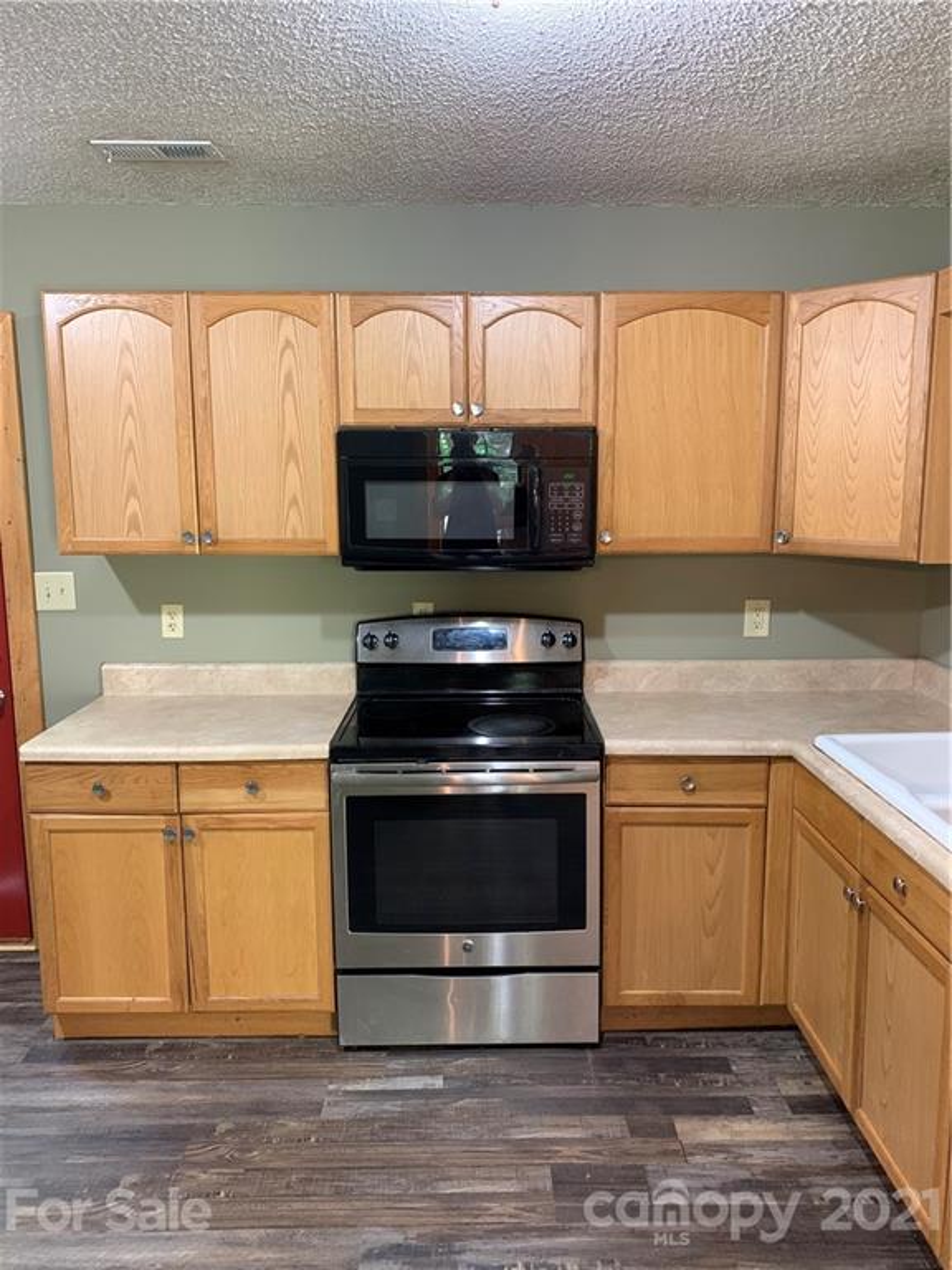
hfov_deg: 53.1
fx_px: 953
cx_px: 476
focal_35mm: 26
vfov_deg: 67.3
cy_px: 635
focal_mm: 4.25
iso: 400
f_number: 1.8
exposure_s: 1/30
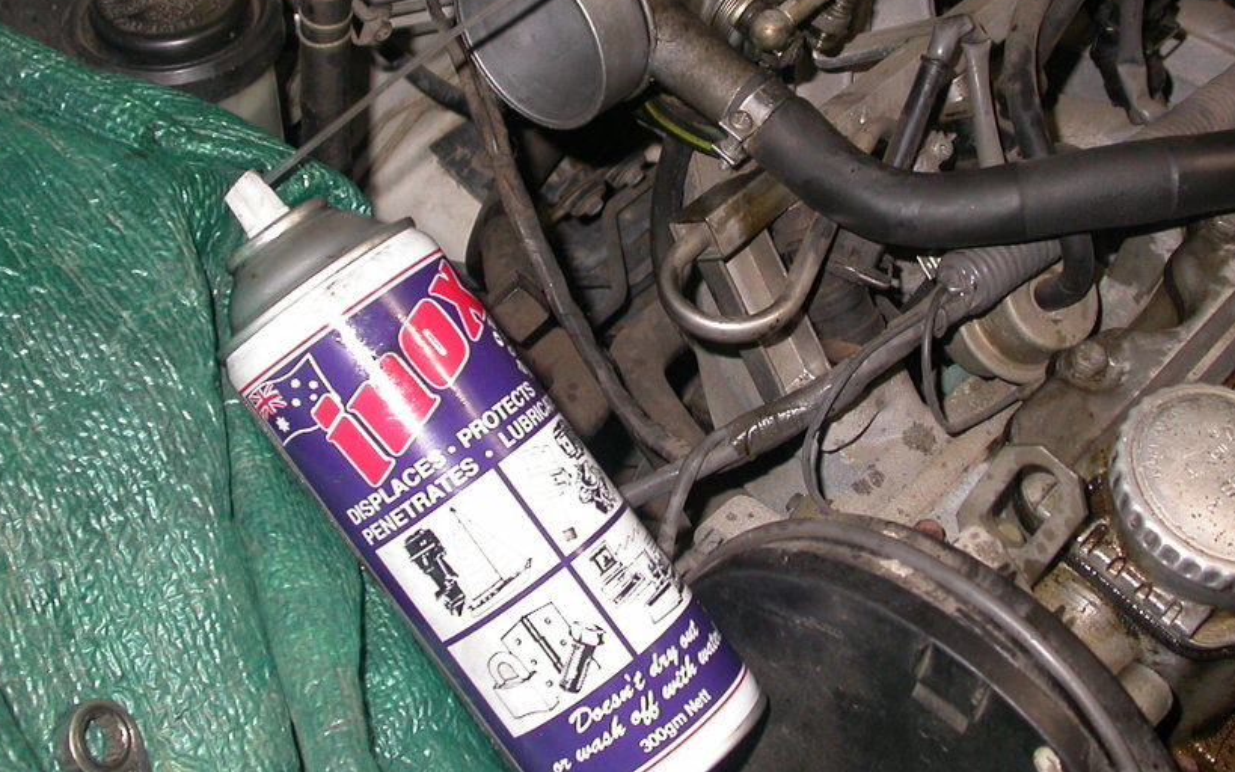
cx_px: 667
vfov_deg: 21.9
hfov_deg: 34.5
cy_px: 246
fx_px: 1986
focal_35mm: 59
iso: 100
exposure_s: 1/60
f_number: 2.6
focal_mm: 7.85
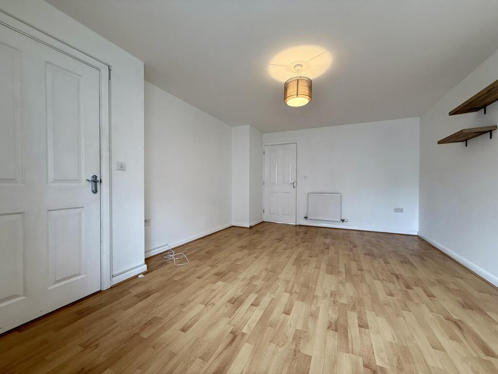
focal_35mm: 14
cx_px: 249
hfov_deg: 102.1
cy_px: 187
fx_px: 201
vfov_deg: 85.7
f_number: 2.2
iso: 160
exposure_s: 1/100
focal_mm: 2.22
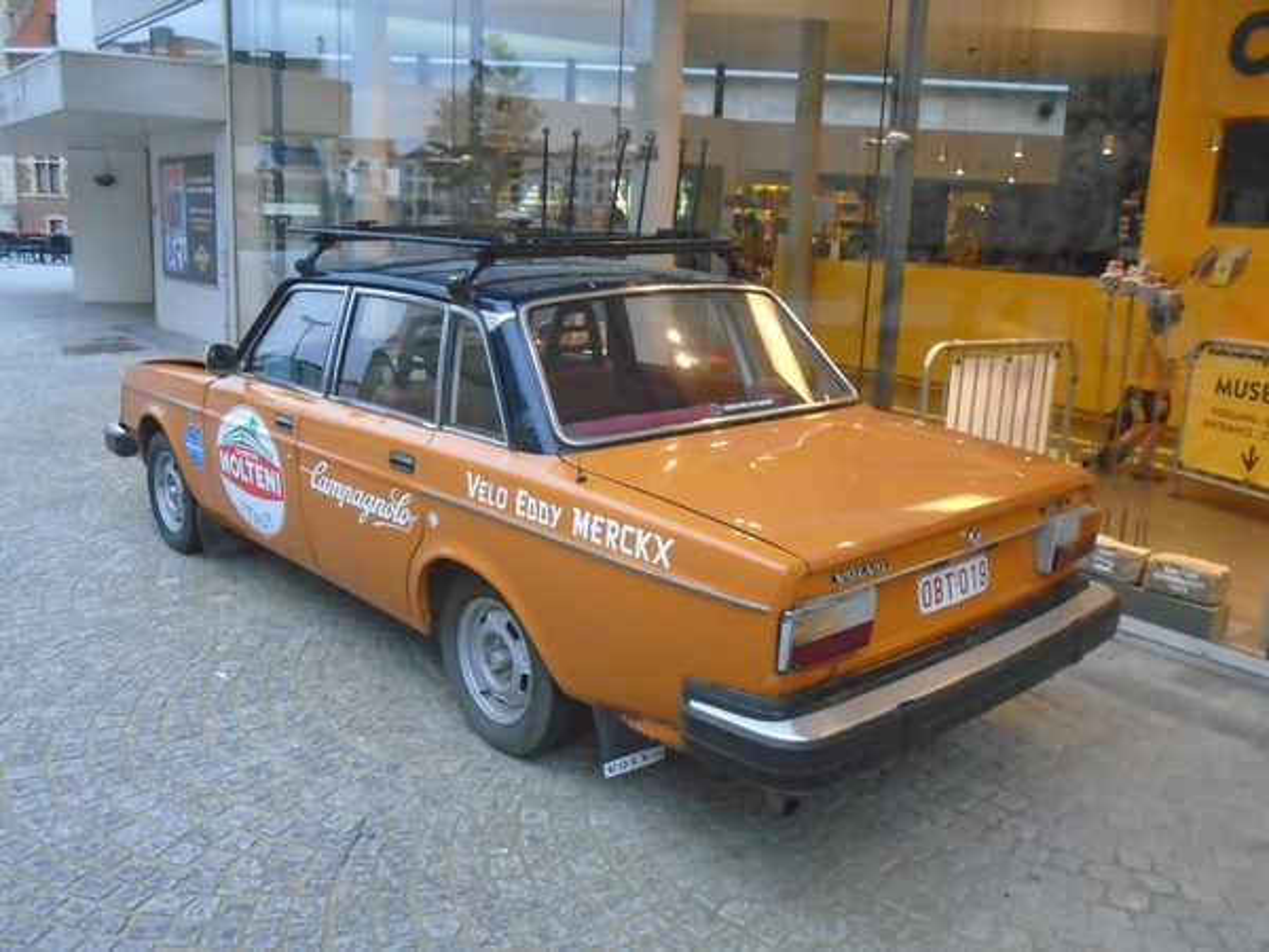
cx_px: 634
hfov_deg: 58.4
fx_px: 1136
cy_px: 476
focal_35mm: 31
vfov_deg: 45.4
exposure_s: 1/100
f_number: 3.5
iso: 800
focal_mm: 5.5
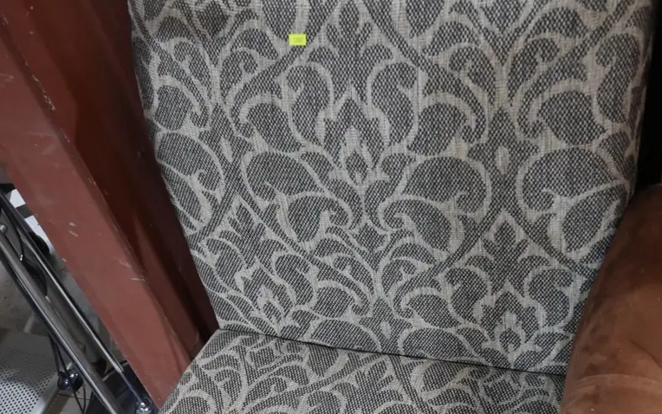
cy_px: 383
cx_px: 331
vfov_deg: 23.3
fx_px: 975
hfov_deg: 37.5
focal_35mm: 54
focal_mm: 19
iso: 1000
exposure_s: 1/60
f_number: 4.1
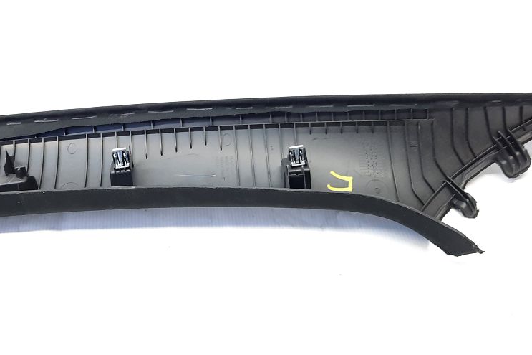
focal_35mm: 42
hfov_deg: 46.1
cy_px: 126
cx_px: 205
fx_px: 620
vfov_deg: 31.7
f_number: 2
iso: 200
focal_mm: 4.6
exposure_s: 1/50
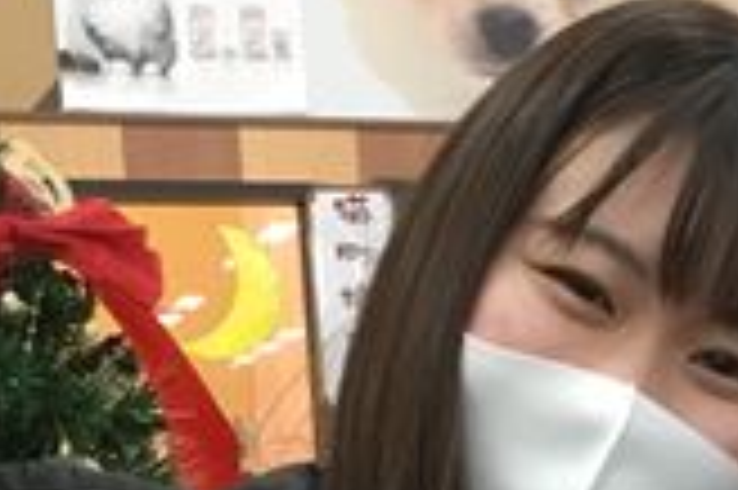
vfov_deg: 11.0
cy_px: 805
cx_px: 828
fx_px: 2417
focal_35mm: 118
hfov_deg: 16.8
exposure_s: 1/33
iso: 100
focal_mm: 3.3
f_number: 2.4
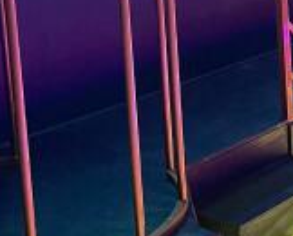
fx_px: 868
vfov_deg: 15.0
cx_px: 461
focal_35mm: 100
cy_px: -25
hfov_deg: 17.0
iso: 200
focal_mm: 4.2
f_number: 1.6
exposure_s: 1/60
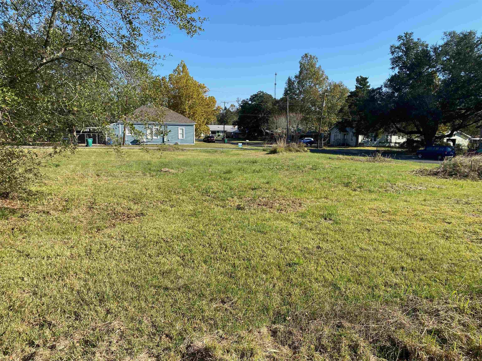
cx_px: 241
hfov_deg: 67.3
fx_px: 362
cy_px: 180
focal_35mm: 26
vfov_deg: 53.1
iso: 32
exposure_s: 1/1898
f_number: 1.8
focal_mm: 4.25
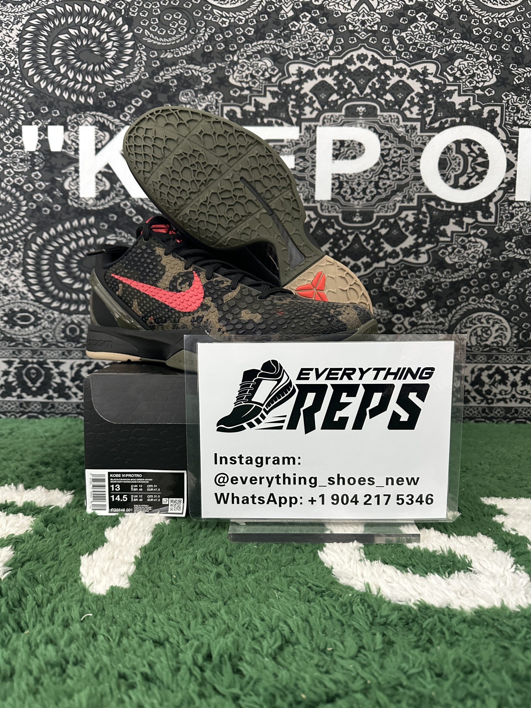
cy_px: 354
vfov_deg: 71.6
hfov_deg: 56.8
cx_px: 266
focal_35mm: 24
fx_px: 491
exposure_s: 1/50
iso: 500
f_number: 1.78
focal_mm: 6.86
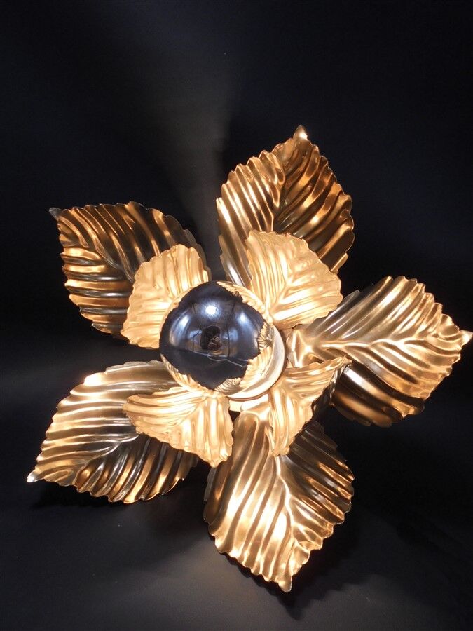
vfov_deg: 54.0
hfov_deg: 41.8
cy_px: 316
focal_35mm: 34
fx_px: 619
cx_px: 236
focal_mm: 6.1
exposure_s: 1/100
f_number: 4
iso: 100
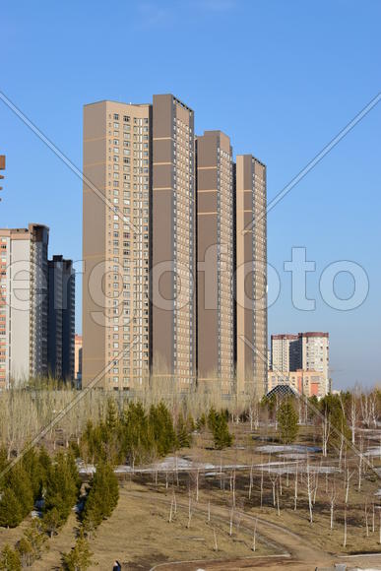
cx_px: 190
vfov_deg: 24.6
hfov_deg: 16.6
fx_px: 1309
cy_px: 286
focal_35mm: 82
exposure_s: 1/250
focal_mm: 55
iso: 100
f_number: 9
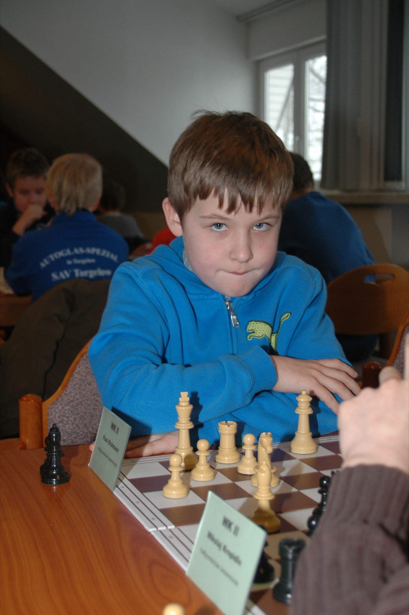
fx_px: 871
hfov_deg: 26.4
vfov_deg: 38.9
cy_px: 308
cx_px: 204
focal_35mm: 51
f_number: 4.8
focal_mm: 34
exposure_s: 1/60
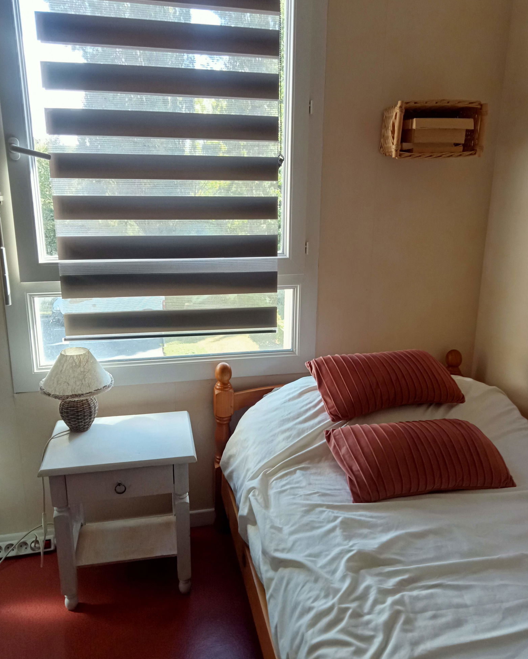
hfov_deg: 48.5
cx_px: 265
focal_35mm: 30
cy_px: 324
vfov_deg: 58.8
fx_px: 586
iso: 138
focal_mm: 3.46
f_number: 2.2
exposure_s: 1/50
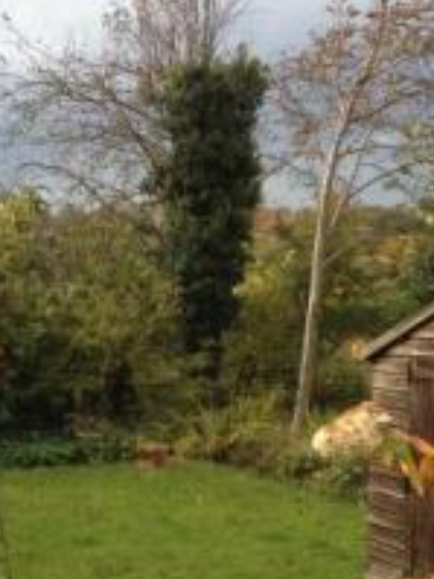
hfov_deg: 18.9
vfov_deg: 25.1
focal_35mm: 77
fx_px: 1289
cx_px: 82
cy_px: 420
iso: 64
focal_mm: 4.28
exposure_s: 1/259
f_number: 2.4
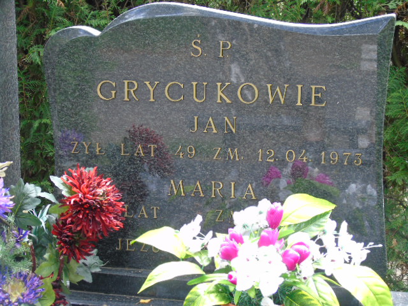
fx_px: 1108
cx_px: 204
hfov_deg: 20.9
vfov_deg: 15.7
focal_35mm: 94
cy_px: 153
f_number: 4.3
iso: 100
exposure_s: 1/30
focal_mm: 17
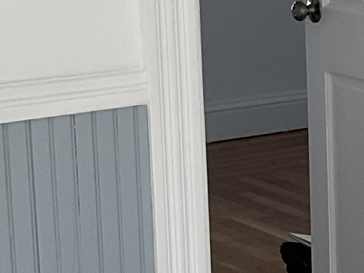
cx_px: 776
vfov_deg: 9.2
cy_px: 36
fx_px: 1683
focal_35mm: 160
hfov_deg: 11.0
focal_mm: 3
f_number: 1.8
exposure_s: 1/120
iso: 32
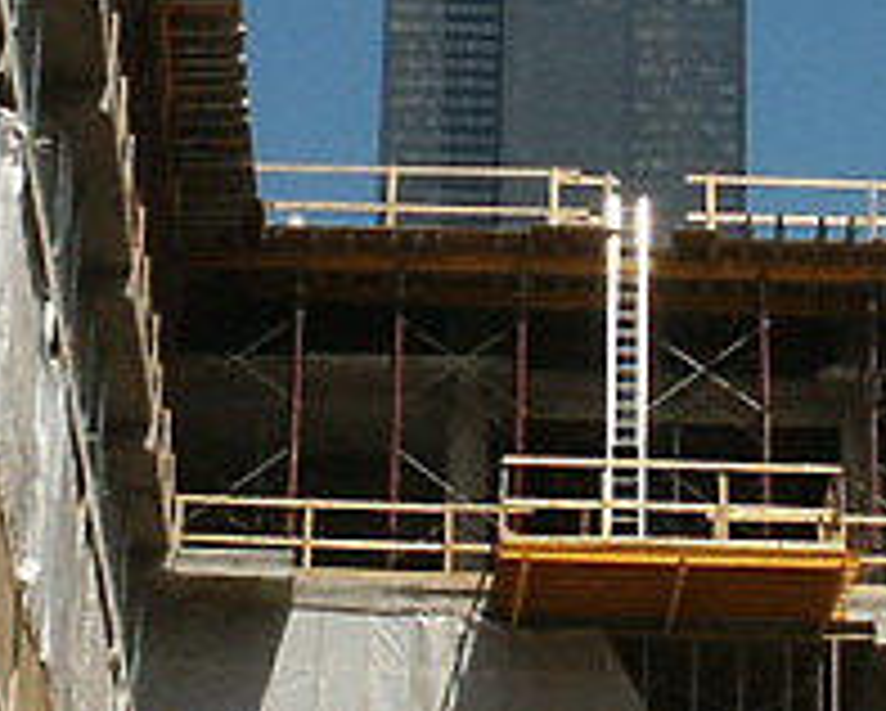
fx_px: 4095
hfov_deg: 12.3
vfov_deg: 9.9
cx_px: 414
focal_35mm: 156
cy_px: 245
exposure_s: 1/500
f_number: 6.7
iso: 64
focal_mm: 7.18
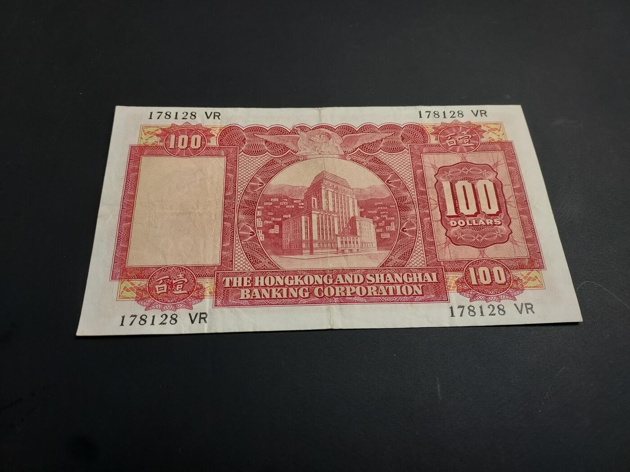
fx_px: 437
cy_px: 236
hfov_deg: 71.6
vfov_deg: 56.8
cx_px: 315
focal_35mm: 24
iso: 64
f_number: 1.8
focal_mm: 4.6
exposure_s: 1/50
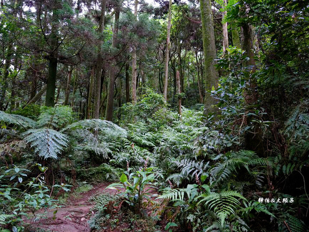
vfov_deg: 51.4
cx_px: 148
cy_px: 114
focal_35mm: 27
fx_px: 241
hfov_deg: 65.3
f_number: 4
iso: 1600
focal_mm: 24
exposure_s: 1/30
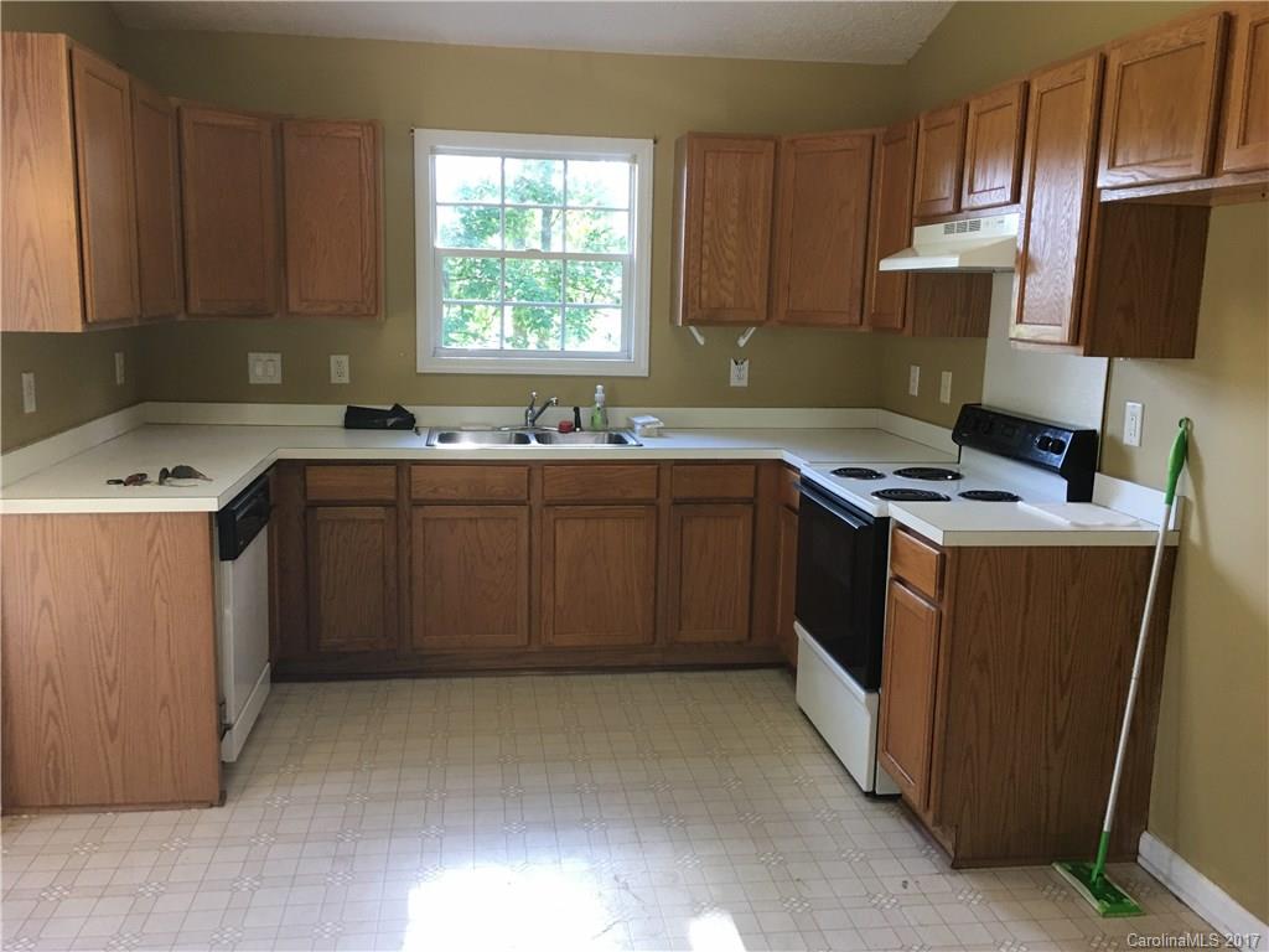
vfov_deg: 48.2
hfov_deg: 61.7
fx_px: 1063
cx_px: 634
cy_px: 476
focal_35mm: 29
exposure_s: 1/30
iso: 40
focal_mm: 4.15
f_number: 2.2
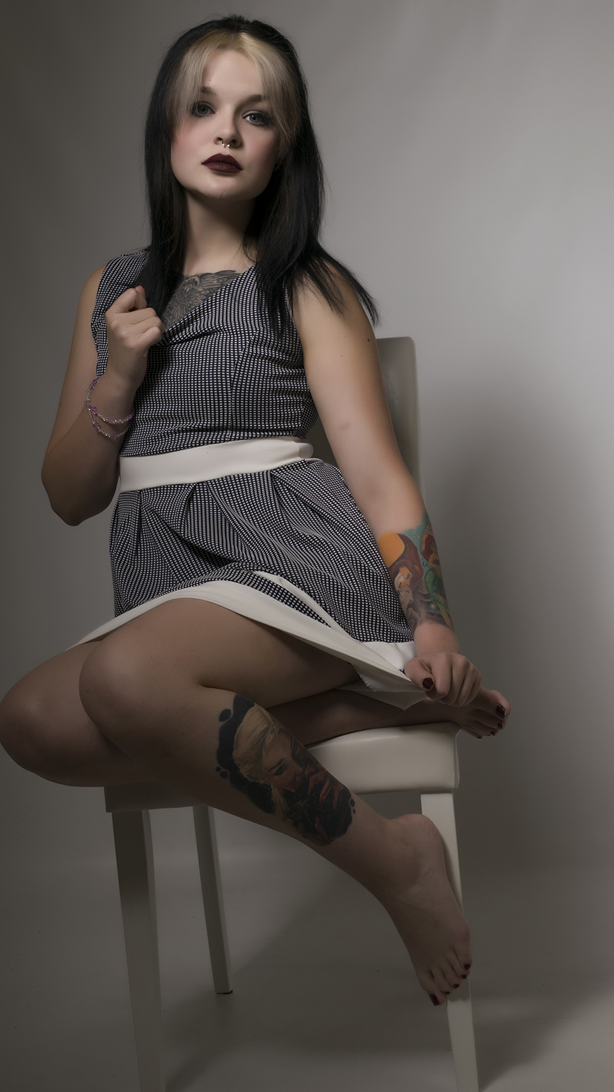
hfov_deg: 15.9
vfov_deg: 27.9
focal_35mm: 76
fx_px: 2200
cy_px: 547
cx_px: 284
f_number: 13
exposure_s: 1/100
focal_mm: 48
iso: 100
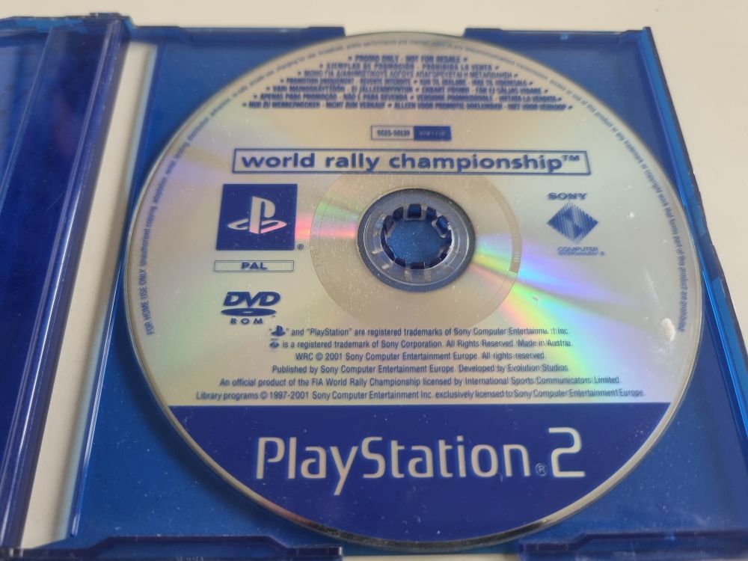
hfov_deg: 67.3
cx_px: 374
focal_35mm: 26
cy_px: 280
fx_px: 562
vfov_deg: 53.1
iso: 250
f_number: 1.8
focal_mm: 5.4
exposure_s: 1/100
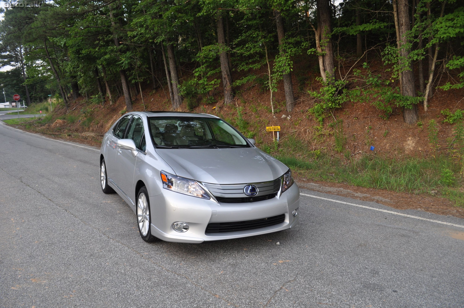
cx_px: 232
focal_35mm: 27
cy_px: 154
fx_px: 348
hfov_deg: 67.4
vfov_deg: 47.8
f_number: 5.6
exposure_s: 1/125
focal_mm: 18
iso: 280
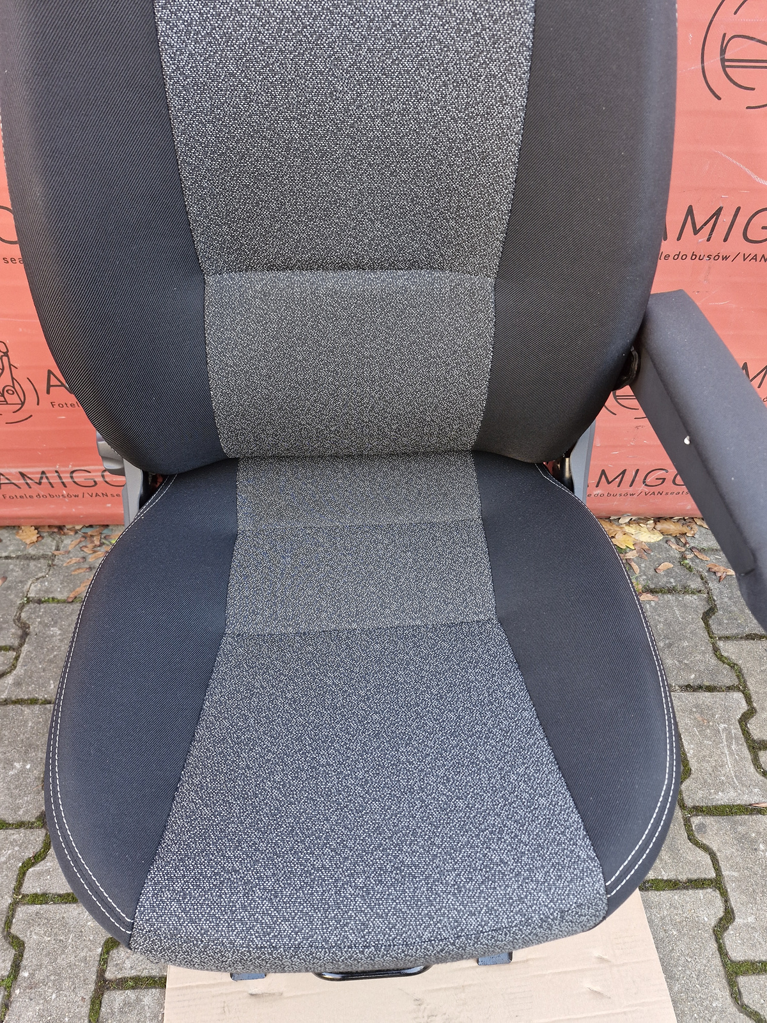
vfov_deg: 73.9
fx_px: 679
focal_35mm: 23
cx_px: 384
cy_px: 512
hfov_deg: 58.9
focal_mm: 5.54
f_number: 1.8
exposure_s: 1/180
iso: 50
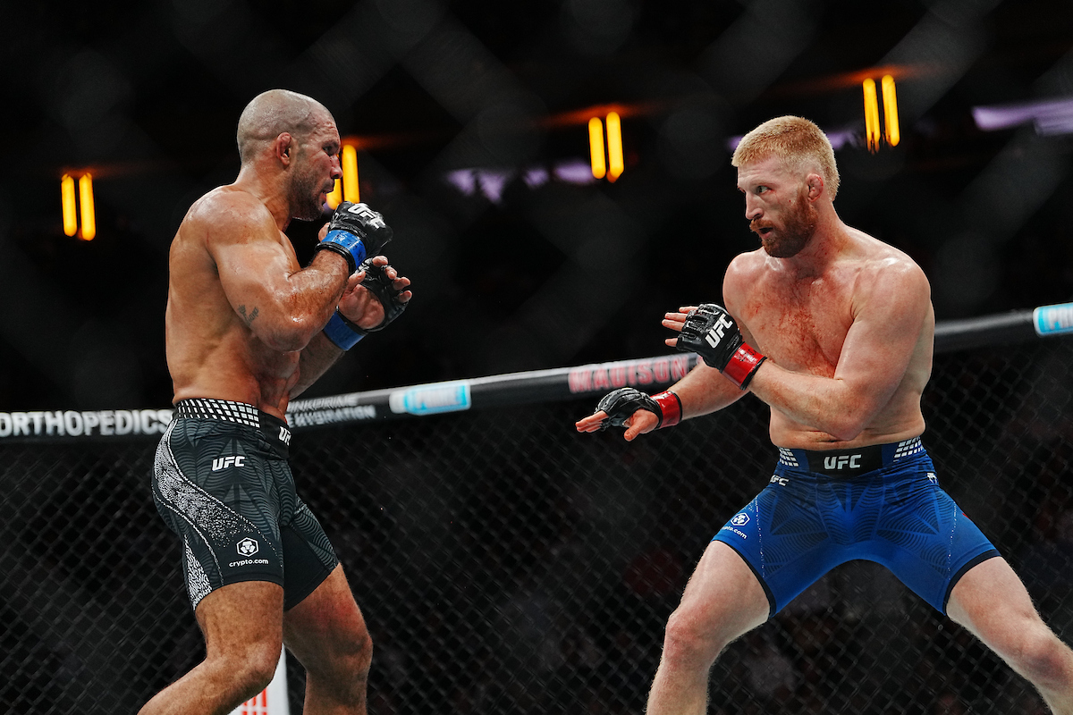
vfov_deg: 14.4
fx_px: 2831
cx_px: 536
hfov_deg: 21.5
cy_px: 358
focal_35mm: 95
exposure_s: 1/1250
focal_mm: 95
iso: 2000
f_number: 3.2
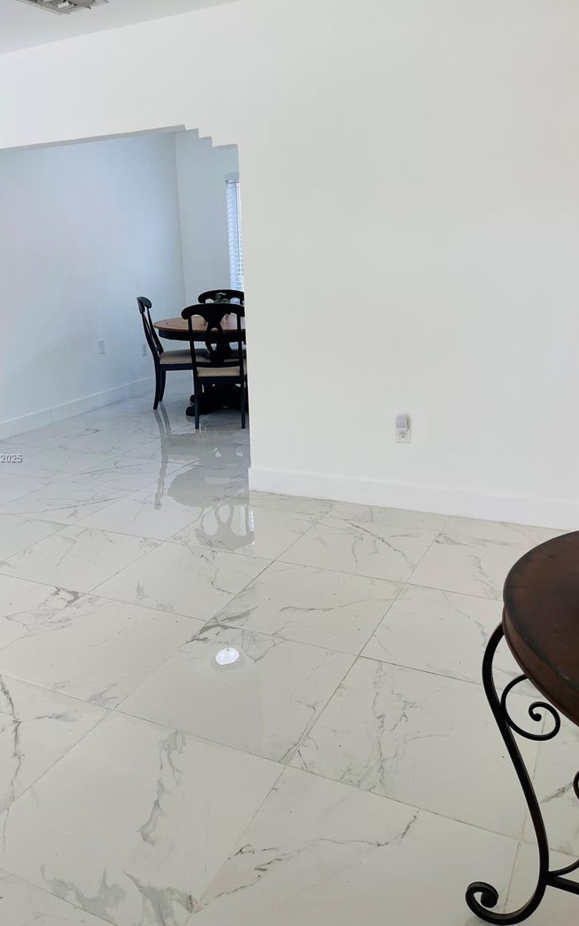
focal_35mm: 28
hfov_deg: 44.3
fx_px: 707
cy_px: 459
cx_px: 231
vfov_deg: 66.5
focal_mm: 5.1
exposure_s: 1/120
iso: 64
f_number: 1.6
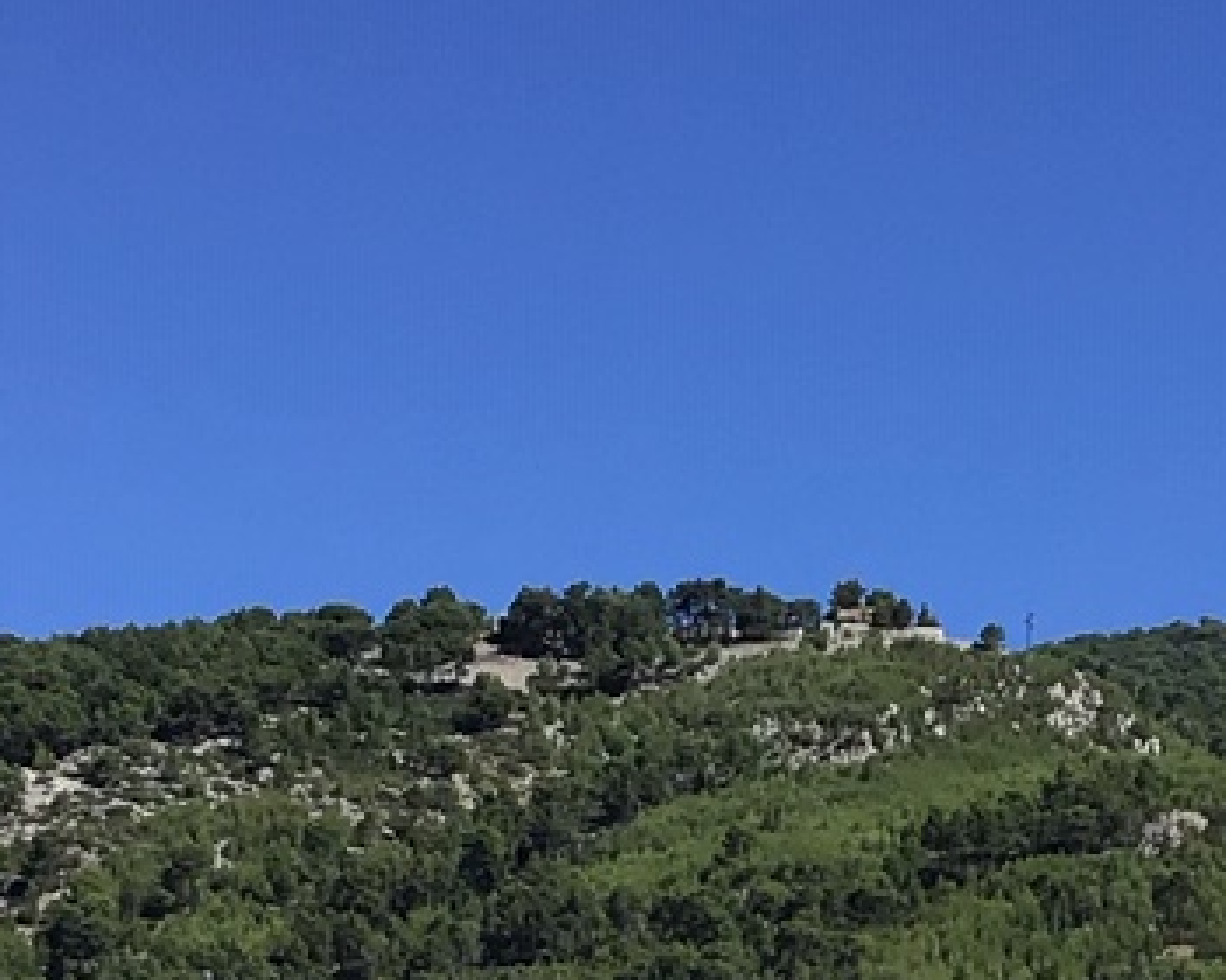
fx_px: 5116
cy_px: 1715
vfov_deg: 10.4
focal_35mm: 141
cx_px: 963
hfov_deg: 13.6
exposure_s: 1/1335
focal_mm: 3.3
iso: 25
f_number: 2.4
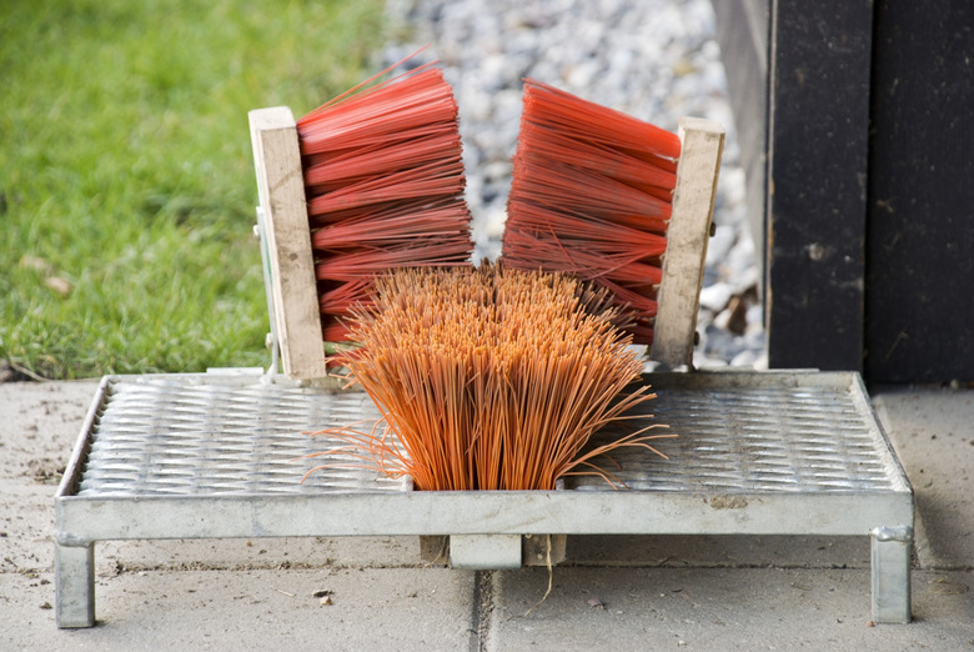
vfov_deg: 8.2
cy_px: 326
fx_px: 4550
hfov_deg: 12.2
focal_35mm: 168
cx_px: 487
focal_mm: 112
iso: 100
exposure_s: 1/10
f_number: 5.6
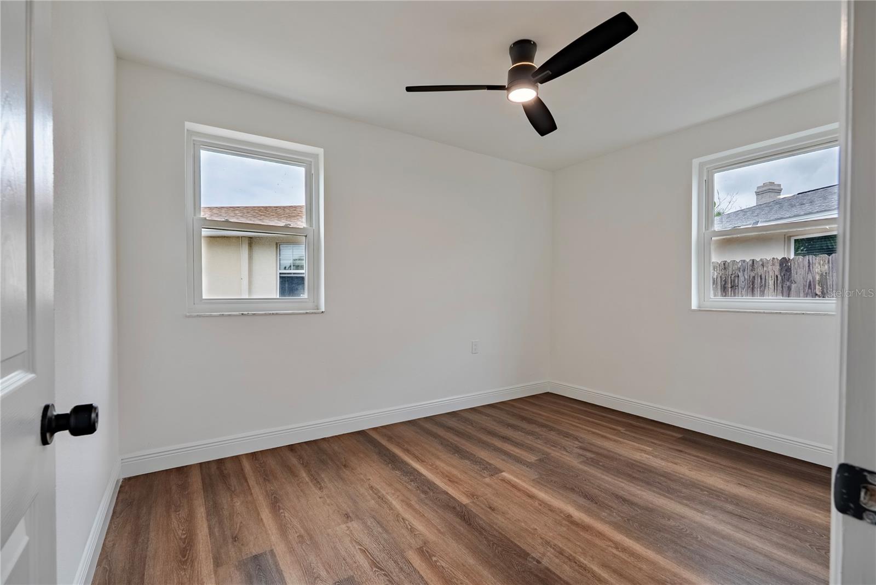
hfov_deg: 95.0
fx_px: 402
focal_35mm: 16
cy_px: 292
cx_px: 438
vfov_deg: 72.1
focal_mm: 16.5
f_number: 8
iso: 400
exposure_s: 1/640
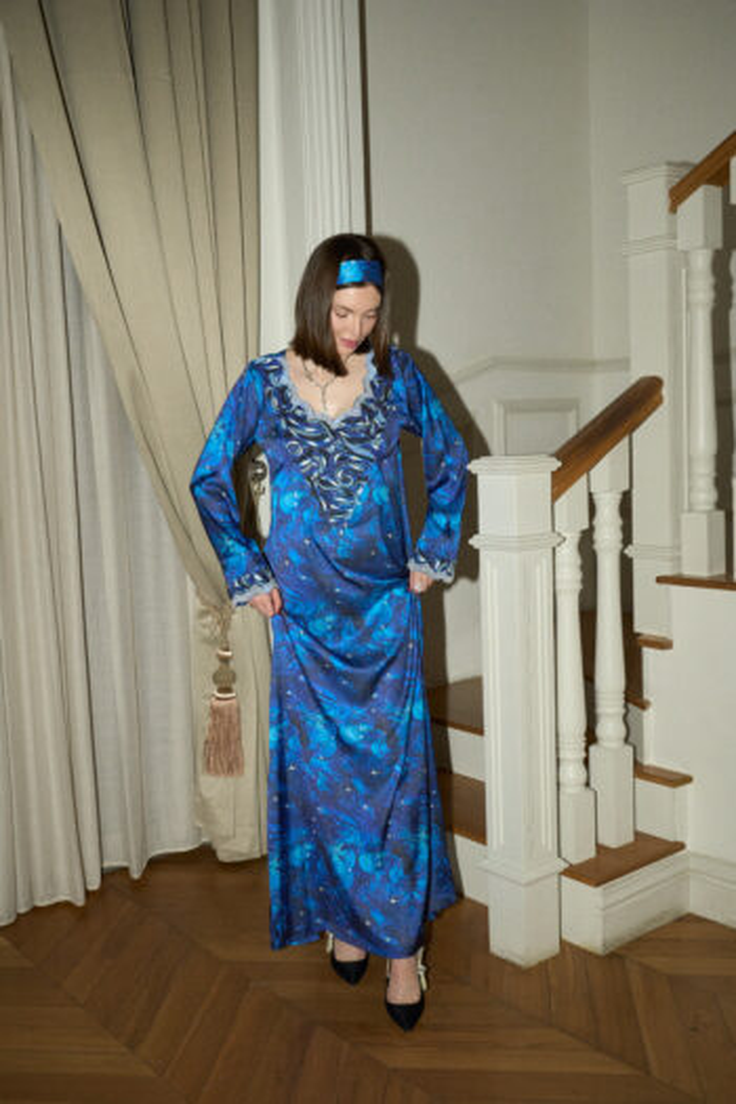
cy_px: 552
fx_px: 1104
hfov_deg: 36.9
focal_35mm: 36
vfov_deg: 53.1
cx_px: 368
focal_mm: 36
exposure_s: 1/200
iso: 4000
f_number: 10
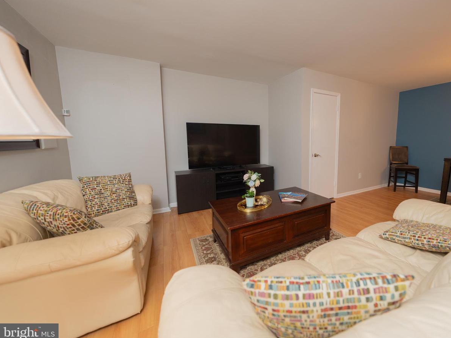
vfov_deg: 85.6
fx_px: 182
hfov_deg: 100.6
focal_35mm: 14
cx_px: 273
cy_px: 161
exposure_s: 1/250
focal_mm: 12
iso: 800
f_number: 2.8
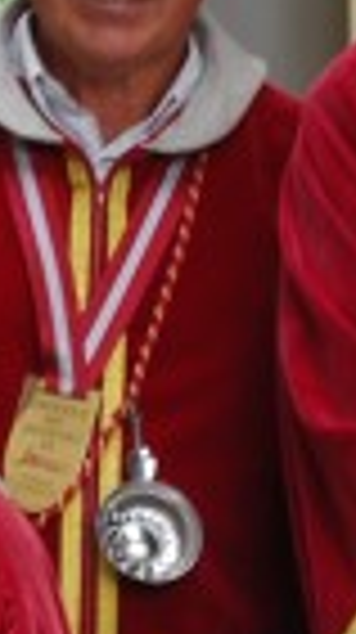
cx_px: -613
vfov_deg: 4.4
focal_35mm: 493
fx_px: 8298
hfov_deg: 2.4
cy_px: 326
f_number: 5.6
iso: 220
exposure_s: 1/30
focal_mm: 55
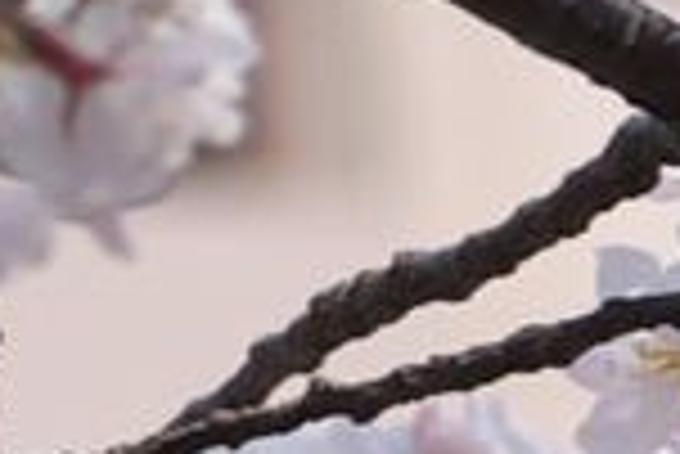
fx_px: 13518
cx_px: 1675
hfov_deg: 2.9
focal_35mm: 715
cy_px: -333
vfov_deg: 1.9
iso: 100
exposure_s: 1/500
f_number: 6.7
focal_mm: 90
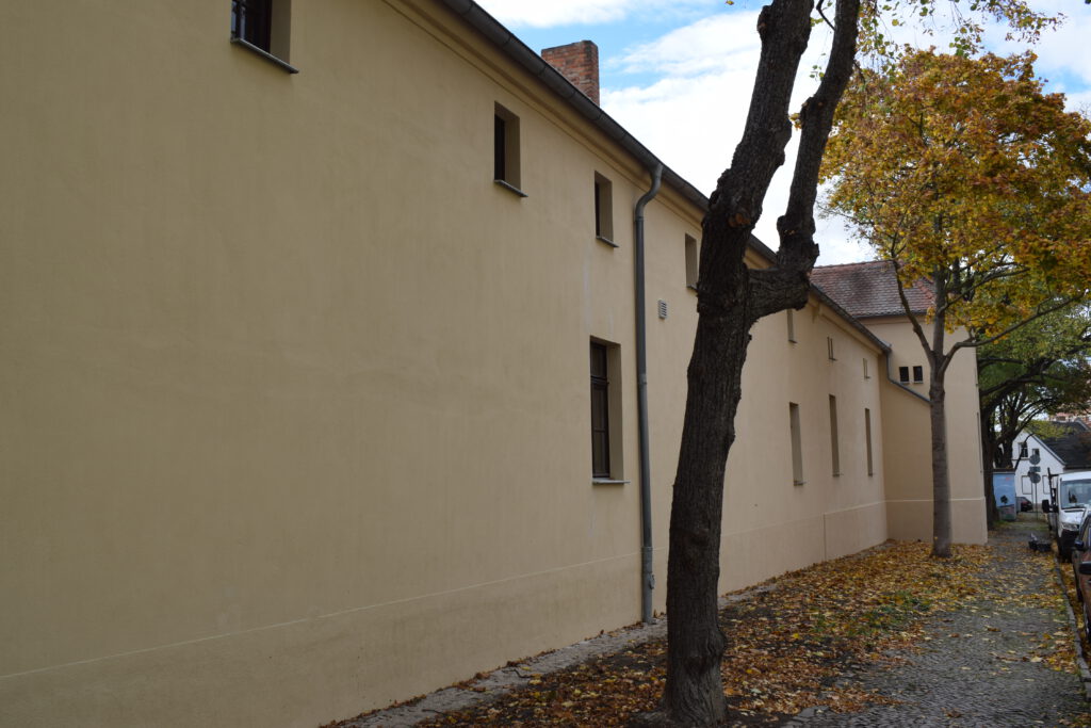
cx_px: 546
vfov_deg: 38.4
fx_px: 1046
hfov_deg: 55.1
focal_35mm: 34
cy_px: 364
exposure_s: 1/250
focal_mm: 23
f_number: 8
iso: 200
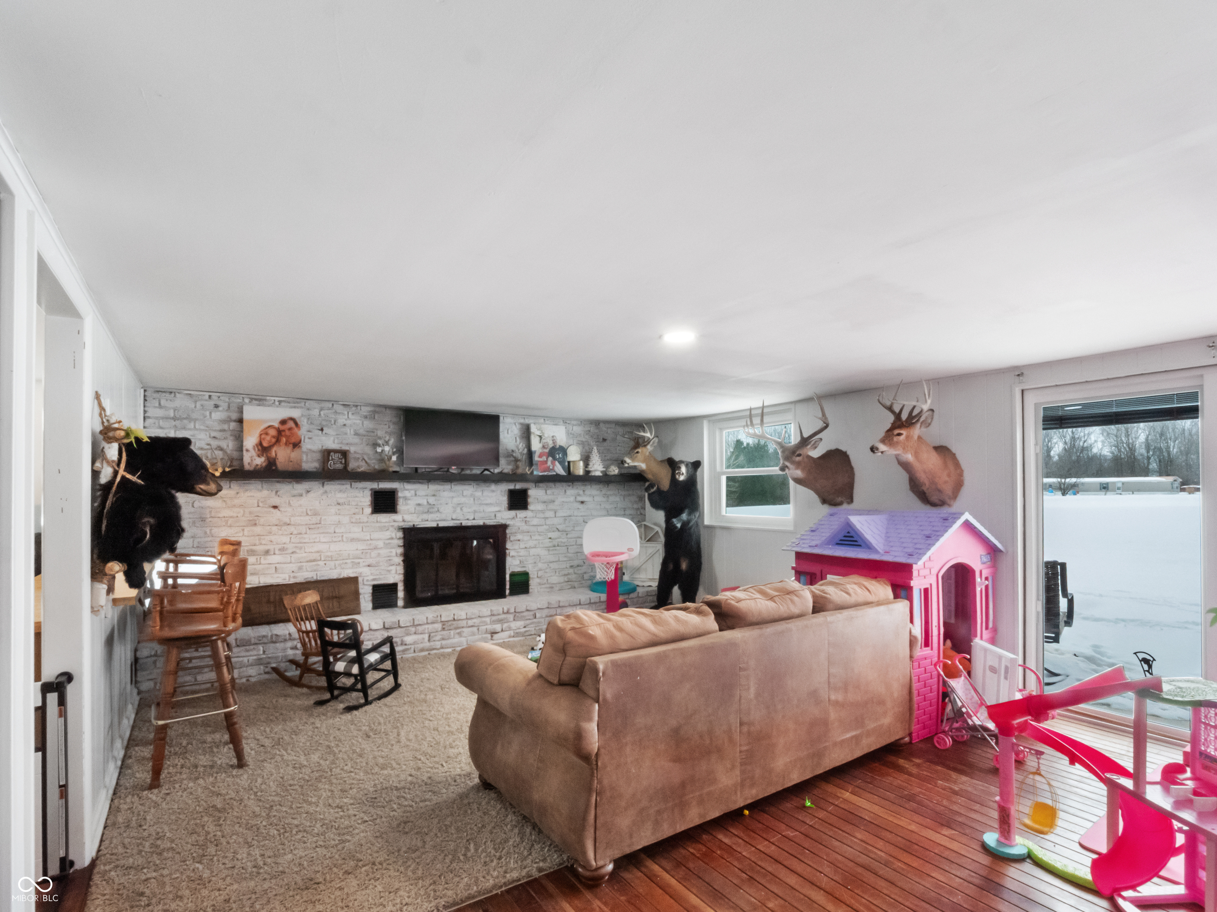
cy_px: 456
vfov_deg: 78.1
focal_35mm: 16
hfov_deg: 94.5
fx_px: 563
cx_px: 608
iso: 4000
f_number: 20
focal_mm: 8
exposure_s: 1/6
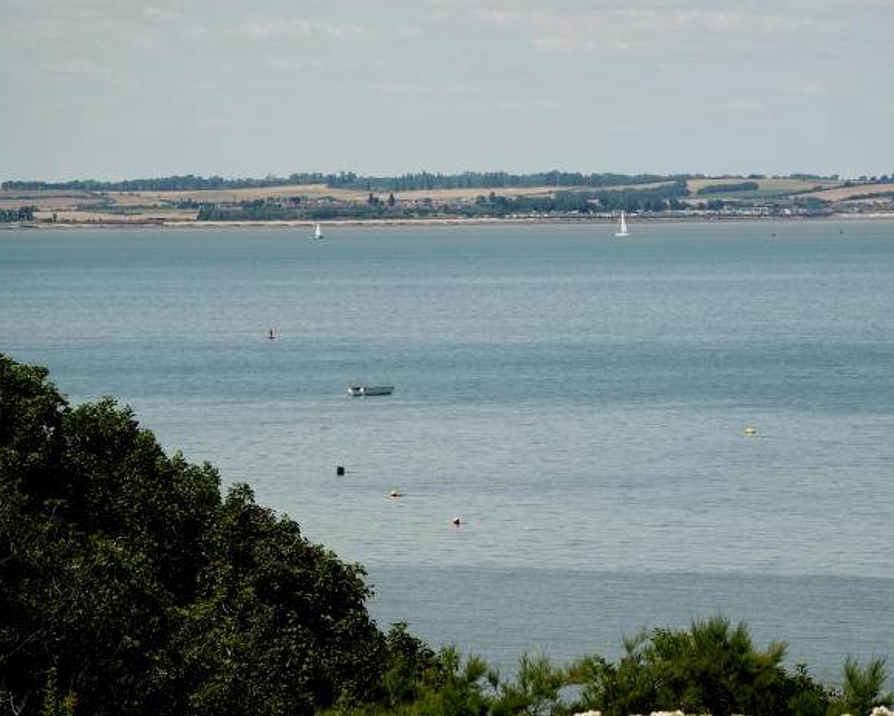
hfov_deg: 7.5
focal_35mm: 259
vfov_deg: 6.0
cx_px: 525
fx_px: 6856
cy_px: 358
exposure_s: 1/833
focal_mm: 83.9
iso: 100
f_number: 4
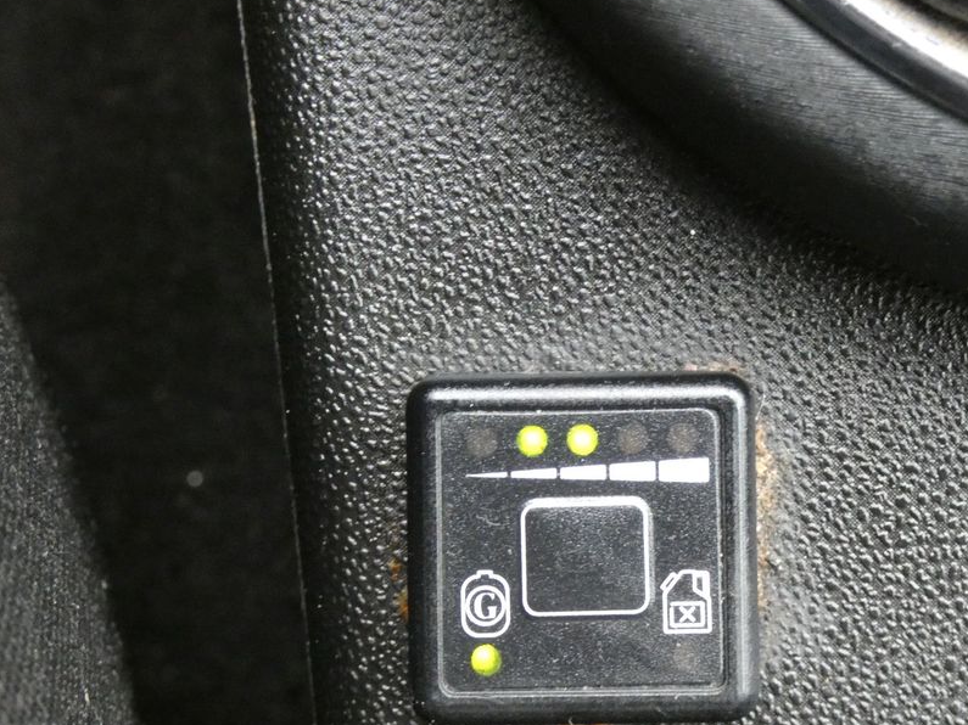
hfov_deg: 23.0
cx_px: 621
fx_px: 2377
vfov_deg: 17.3
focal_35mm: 85
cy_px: 429
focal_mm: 11.9
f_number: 5
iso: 1600
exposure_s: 1/25
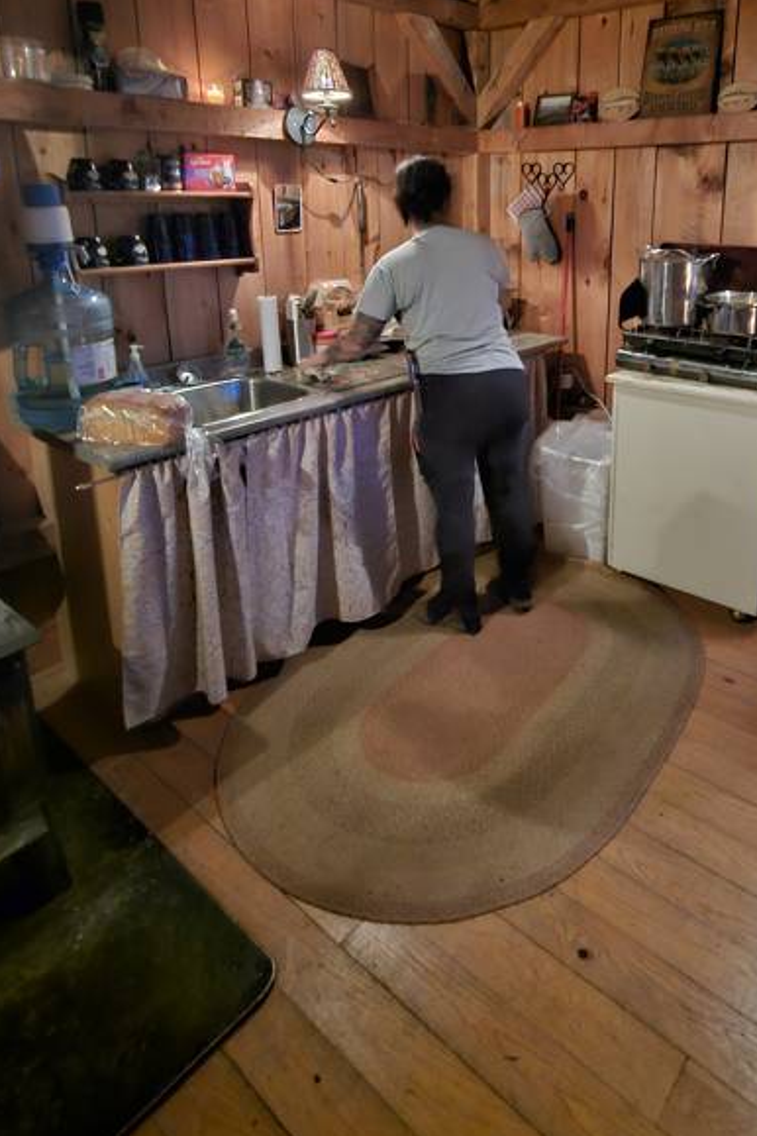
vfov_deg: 78.2
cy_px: 365
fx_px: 662
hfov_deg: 58.4
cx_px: 493
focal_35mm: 21
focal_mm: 2.2
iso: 800
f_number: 2.2
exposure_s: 1/9
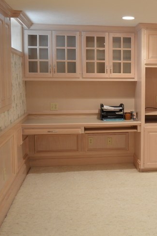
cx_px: 135
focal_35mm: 49
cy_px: 109
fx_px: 321
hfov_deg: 26.8
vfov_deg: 40.3
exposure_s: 1/15
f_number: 3.8
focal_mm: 20
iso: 400
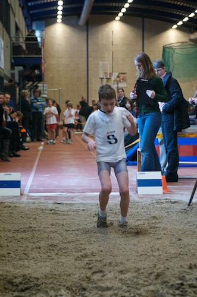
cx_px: 98
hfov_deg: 13.0
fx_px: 866
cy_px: 148
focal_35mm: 105
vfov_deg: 19.5
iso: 3200
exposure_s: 1/250
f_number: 4.5
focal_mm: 70
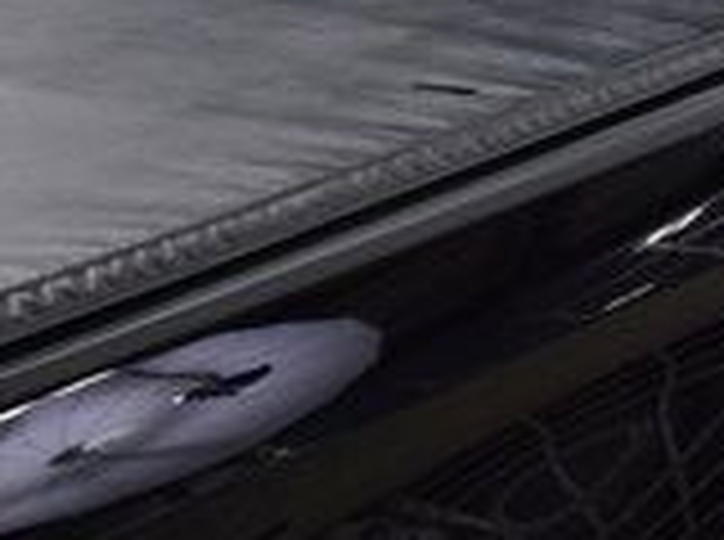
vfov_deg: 10.6
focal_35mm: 138
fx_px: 2880
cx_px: -288
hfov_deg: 13.7
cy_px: 2
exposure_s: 1/60
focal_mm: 24
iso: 1600
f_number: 8
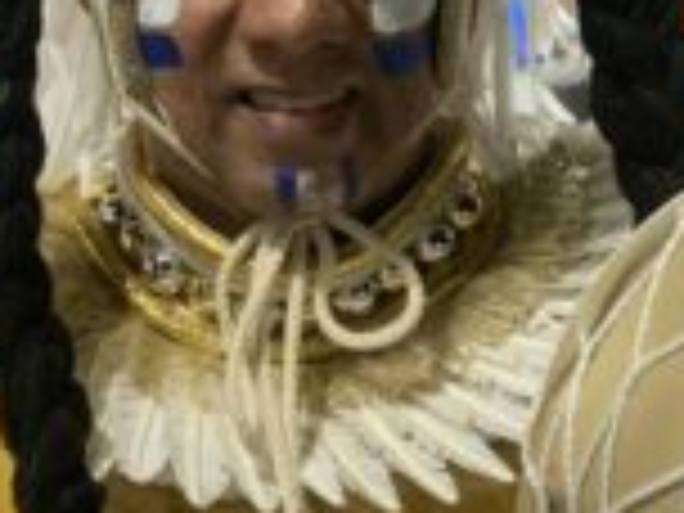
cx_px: 268
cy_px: 90
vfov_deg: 16.1
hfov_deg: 21.5
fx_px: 1798
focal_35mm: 91
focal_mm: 4.25
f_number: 1.8
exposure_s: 1/40
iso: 400
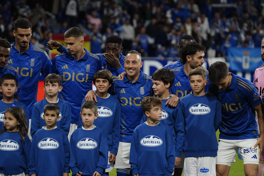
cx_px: 132
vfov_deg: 5.6
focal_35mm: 247
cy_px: 88
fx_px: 1811
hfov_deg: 8.3
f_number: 5.6
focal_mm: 247
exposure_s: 1/1250
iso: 5000
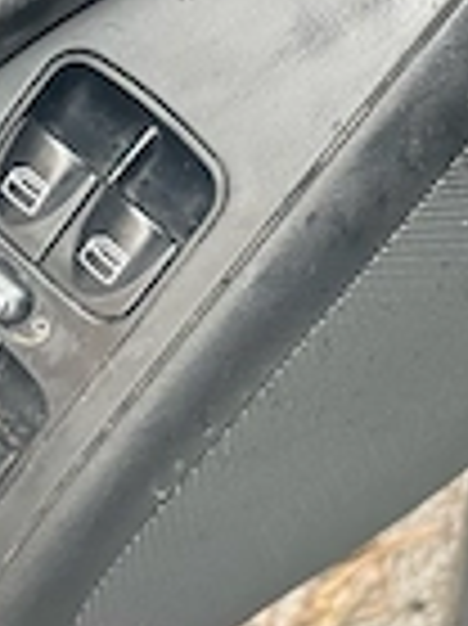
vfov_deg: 25.6
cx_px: 140
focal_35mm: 75
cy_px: 144
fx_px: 1354
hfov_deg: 19.5
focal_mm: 4.2
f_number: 1.6
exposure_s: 1/60
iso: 320
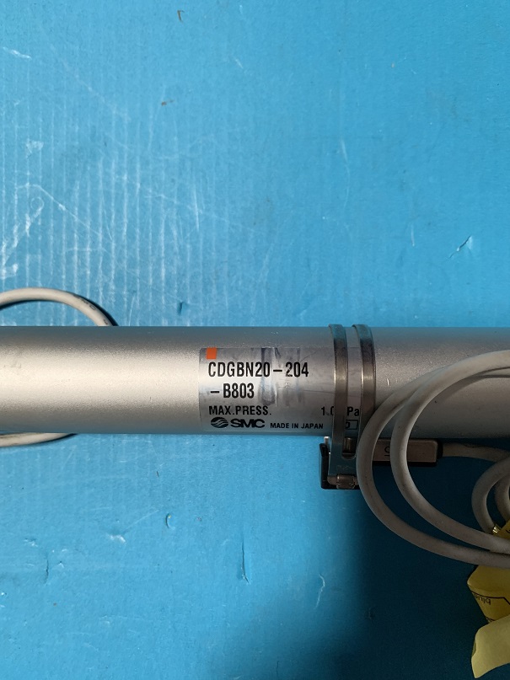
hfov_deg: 53.1
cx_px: 255
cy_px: 340
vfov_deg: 67.3
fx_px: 511
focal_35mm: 26
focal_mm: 4.25
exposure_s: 1/60
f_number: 1.8
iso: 160
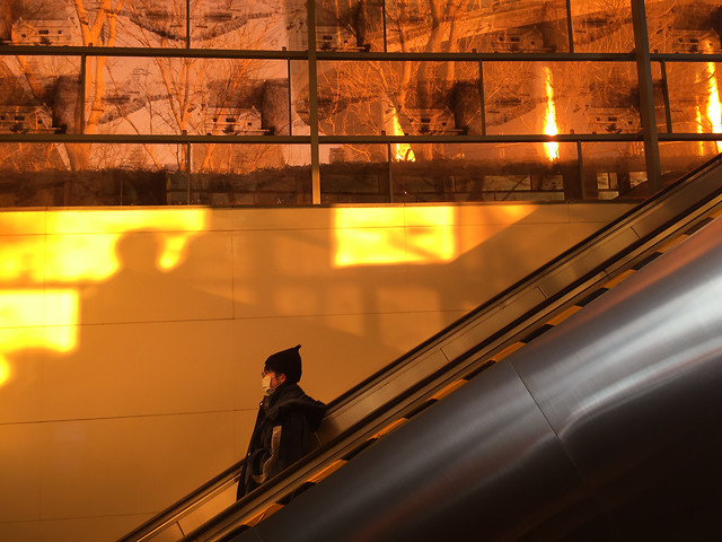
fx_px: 605
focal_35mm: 29
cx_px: 361
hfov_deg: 61.7
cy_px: 271
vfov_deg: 48.2
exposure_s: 1/124
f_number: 2.2
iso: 32
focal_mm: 4.15
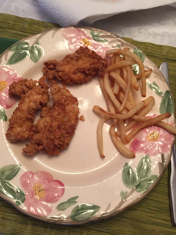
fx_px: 197
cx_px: 88
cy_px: 118
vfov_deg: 61.7
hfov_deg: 48.2
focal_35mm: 29
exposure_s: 1/30
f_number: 2.2
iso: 100
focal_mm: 4.15
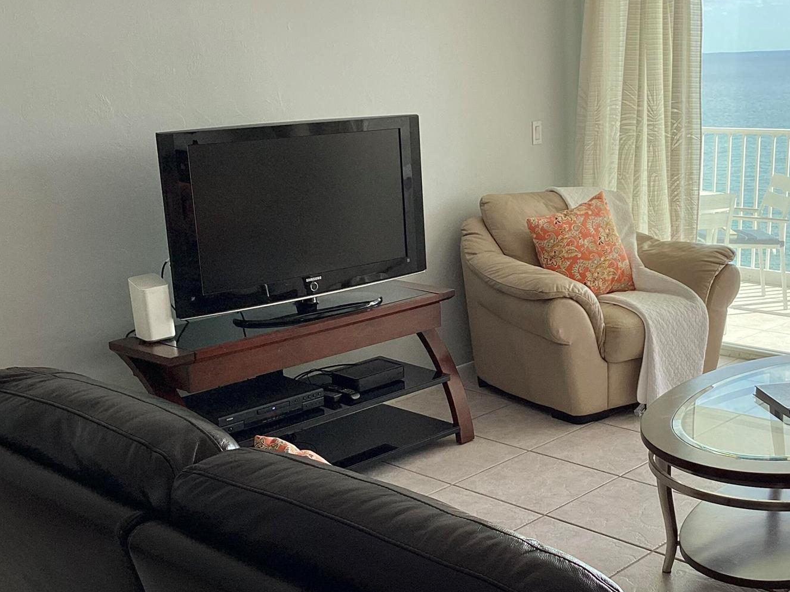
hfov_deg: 39.4
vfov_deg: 30.2
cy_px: 328
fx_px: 1095
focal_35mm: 48
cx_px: 487
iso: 25
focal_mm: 3.3
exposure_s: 1/189
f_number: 2.4
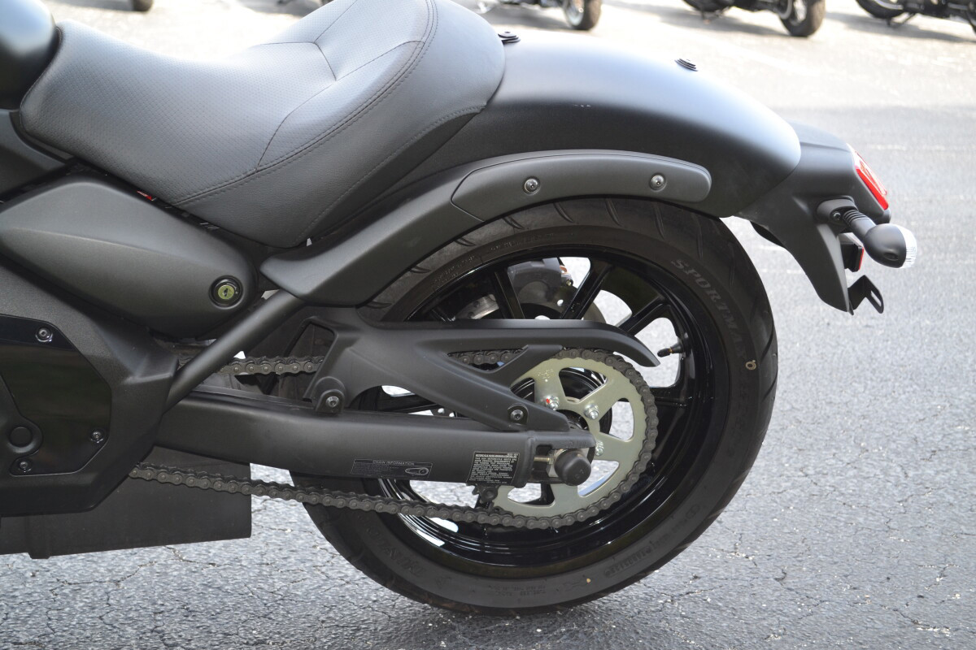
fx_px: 1545
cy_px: 325
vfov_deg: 23.8
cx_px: 488
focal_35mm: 57
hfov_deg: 35.1
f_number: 5
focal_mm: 38
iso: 320
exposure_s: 1/125
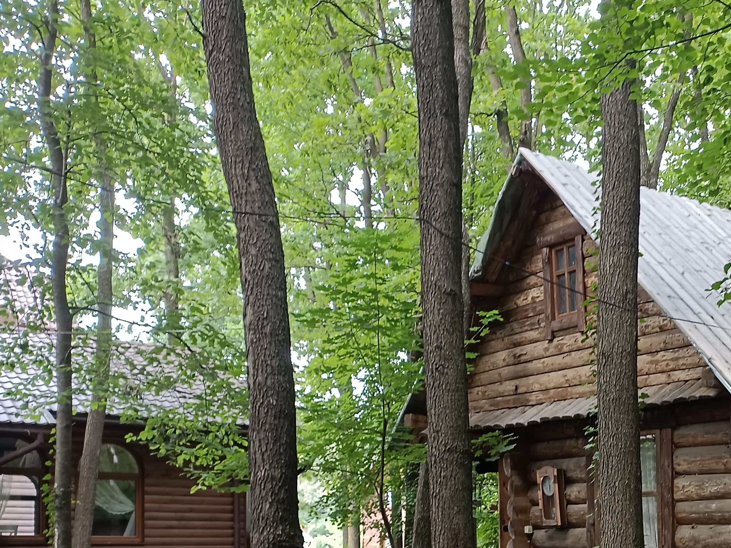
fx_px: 1035
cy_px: 518
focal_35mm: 49
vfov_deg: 28.3
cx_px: 656
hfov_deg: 36.5
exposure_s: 1/50
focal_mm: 4.74
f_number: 1.79
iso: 457
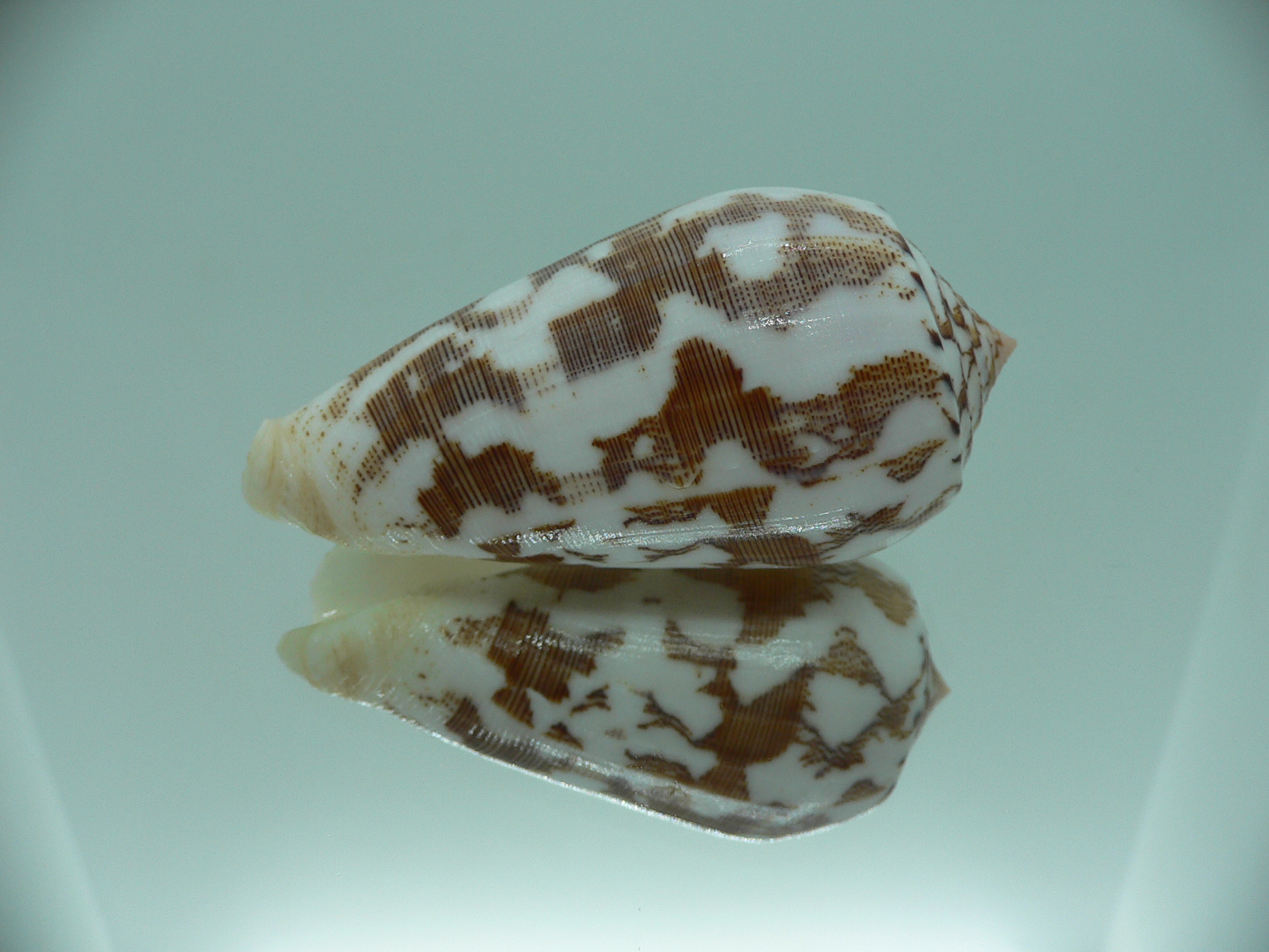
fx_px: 1283
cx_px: 634
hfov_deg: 52.6
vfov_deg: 40.7
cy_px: 476
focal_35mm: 35
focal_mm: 4.6
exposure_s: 1/80
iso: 80
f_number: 2.8
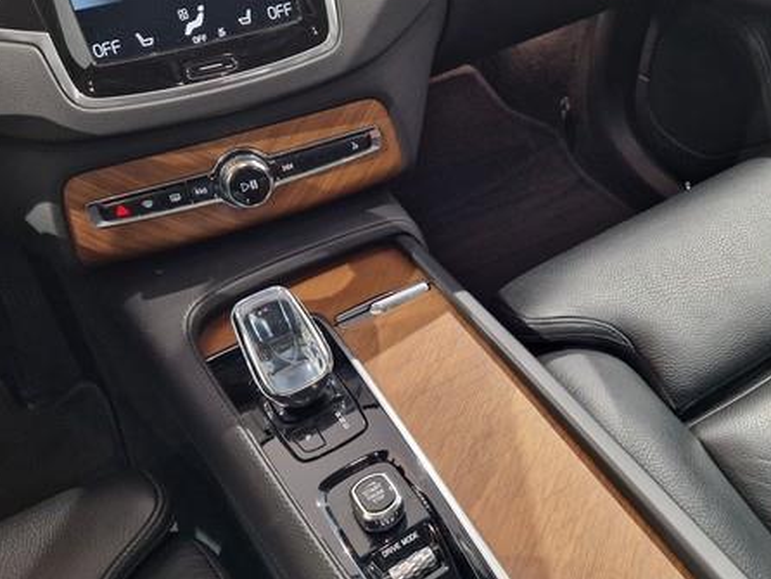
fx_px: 735
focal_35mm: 33
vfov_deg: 42.7
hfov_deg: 55.2
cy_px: 359
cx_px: 429
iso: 500
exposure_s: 1/50
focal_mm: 5.4
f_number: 1.8
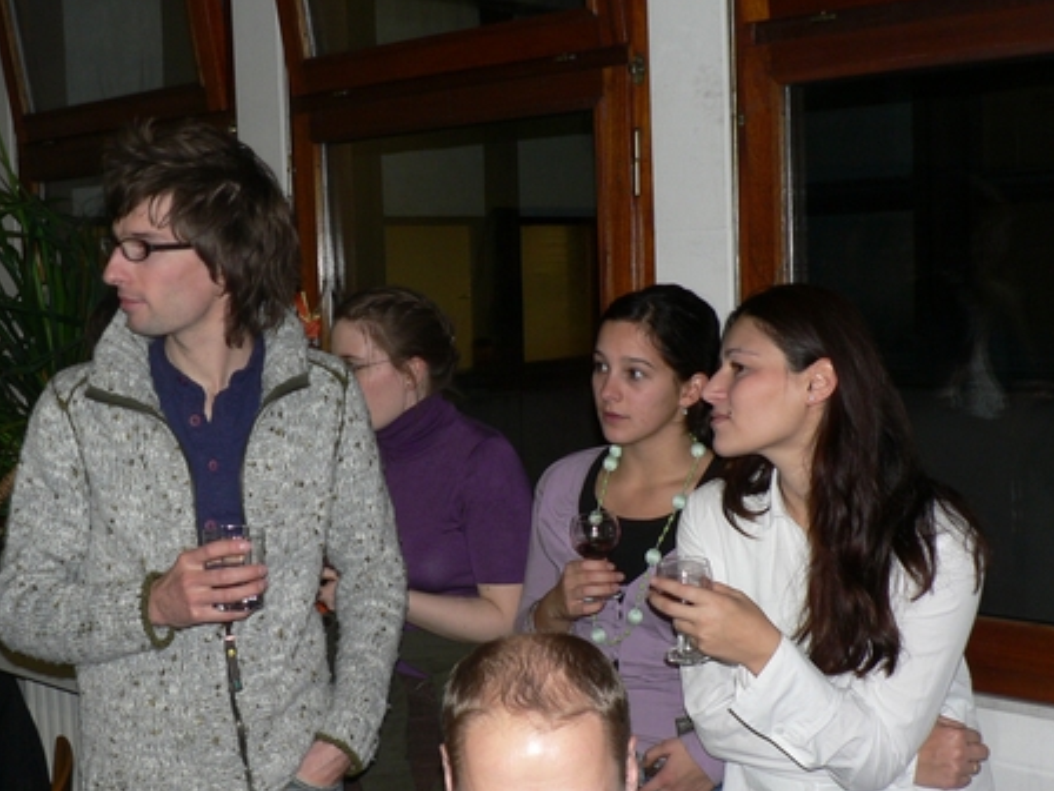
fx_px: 1522
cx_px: 443
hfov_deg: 38.1
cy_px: 414
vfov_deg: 29.1
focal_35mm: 50
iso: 100
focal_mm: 6.9
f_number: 2.8
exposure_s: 1/60
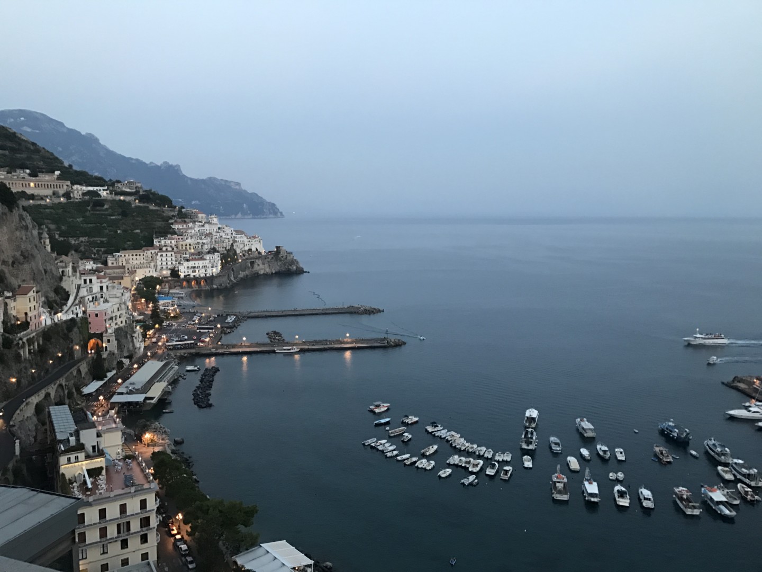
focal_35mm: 28
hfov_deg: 63.4
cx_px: 381
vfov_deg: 49.7
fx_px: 616
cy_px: 286
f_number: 1.8
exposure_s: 1/17
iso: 80
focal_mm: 3.99
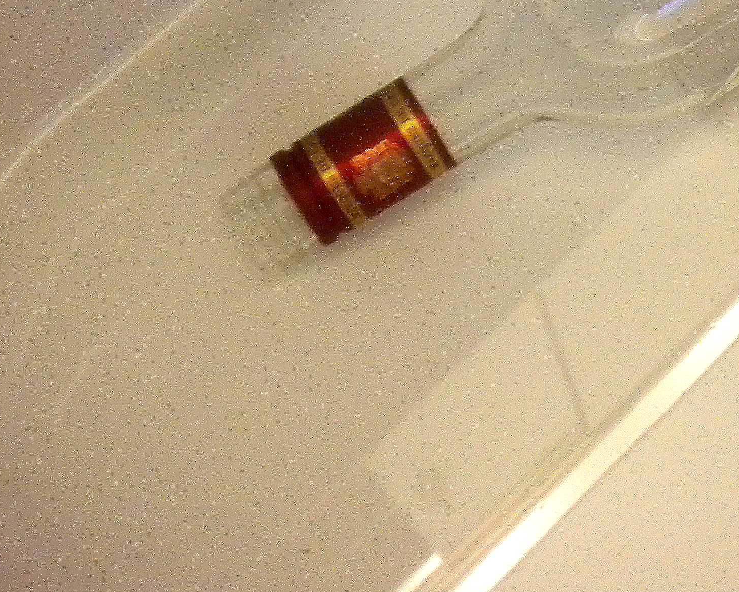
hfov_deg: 18.7
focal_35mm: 100
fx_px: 2187
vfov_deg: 14.9
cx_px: 738
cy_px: -95
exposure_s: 1/38.1
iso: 400
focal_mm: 7.4
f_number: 3.5
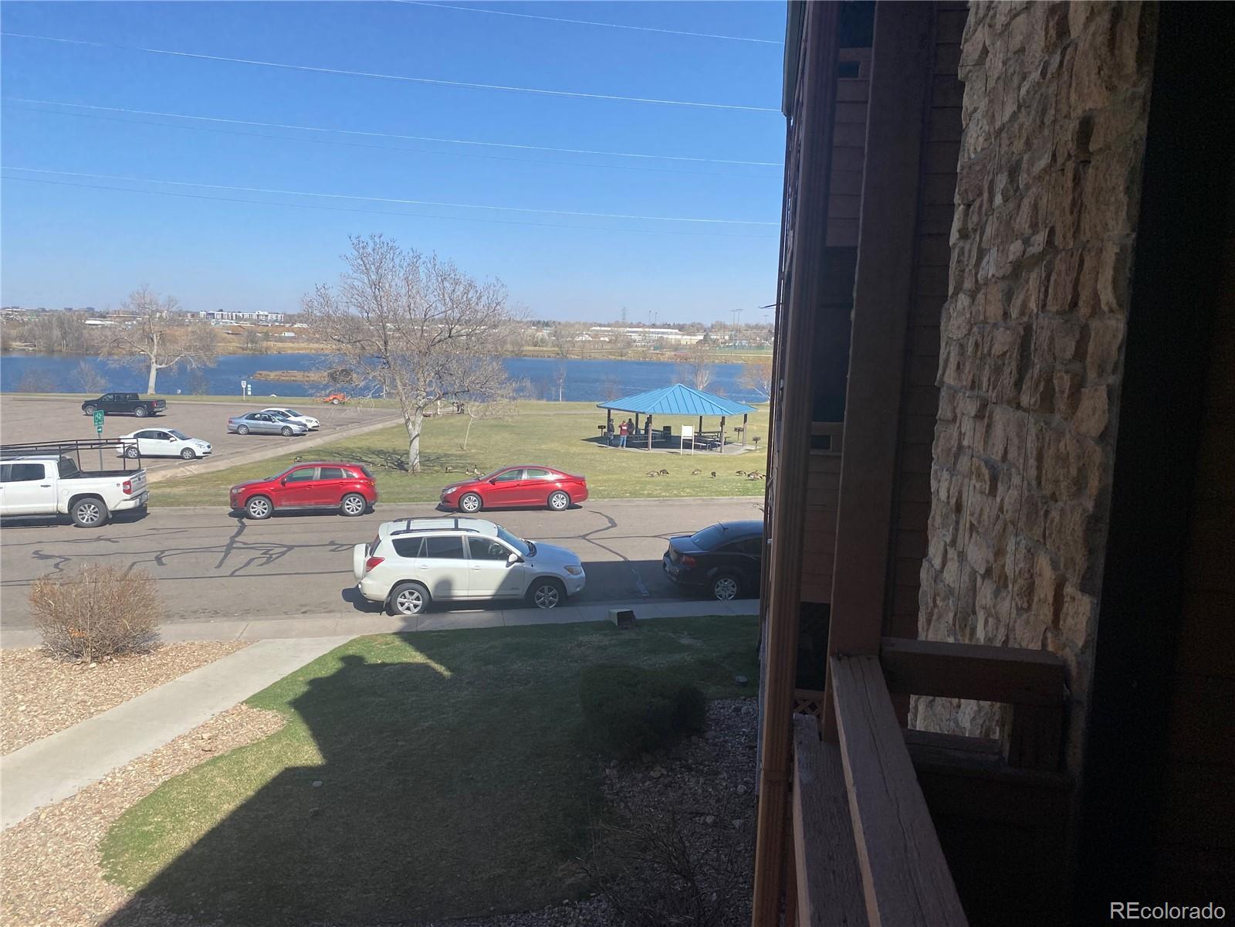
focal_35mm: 26
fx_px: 928
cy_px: 464
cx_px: 618
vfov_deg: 53.1
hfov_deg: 67.3
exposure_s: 1/4115
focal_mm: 4.25
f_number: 1.8
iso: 32
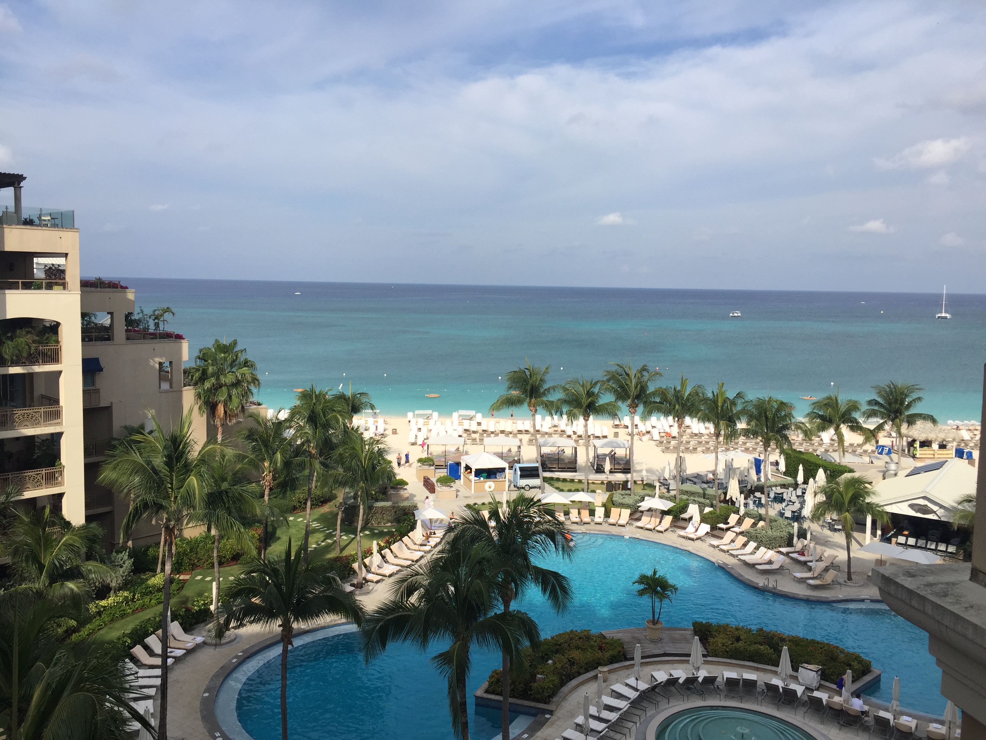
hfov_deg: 61.7
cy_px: 370
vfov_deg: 48.2
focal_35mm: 29
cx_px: 493
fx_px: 826
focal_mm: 4.15
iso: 32
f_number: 2.2
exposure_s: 1/2326
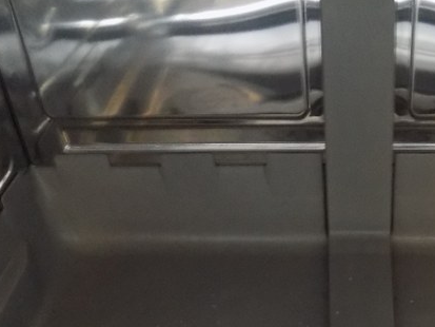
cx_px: 365
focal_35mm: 57
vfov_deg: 23.7
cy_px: 378
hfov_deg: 32.6
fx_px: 716
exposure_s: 1/6
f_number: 3.1
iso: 400
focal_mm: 4
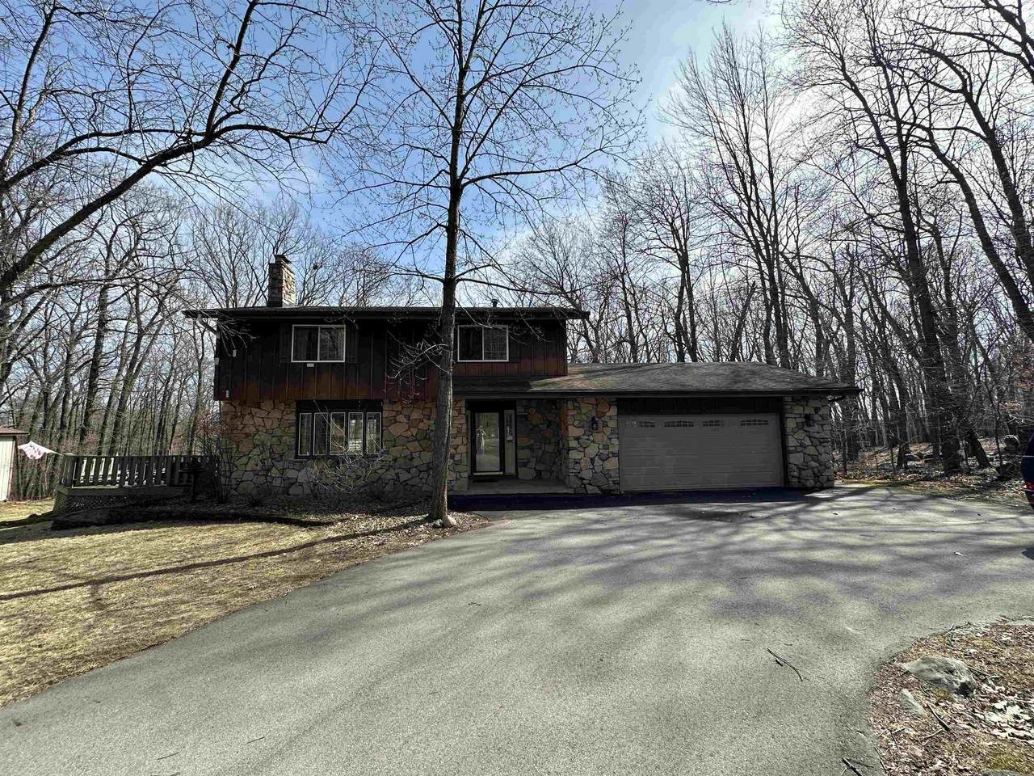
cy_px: 388
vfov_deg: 85.7
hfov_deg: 102.1
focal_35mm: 14
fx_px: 418
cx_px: 517
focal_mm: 2.22
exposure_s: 1/895
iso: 40
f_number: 2.2
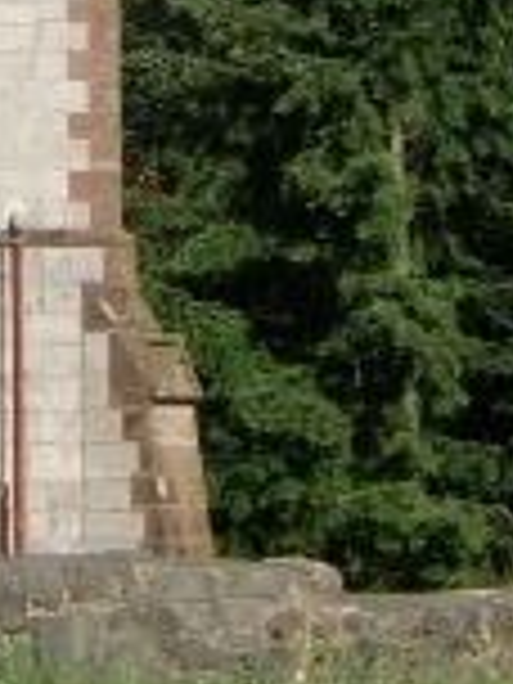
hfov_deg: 7.0
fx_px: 4150
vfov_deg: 9.1
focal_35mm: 210
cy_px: -423
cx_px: -216
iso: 64
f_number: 3.8
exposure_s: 1/1000
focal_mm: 7.1
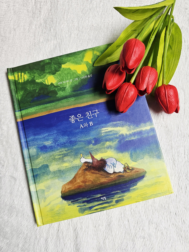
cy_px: 126
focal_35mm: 23
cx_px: 94
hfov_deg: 58.9
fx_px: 167
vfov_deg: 73.9
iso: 100
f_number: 1.7
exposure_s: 1/182
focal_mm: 6.3
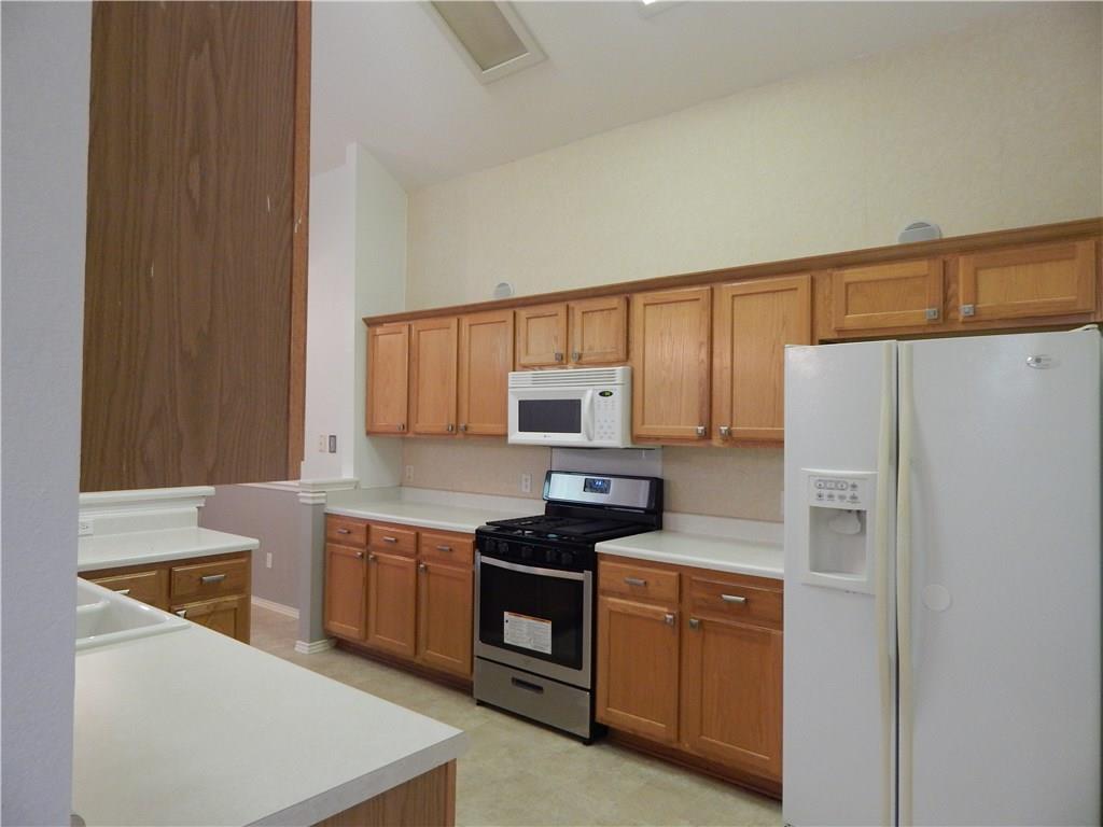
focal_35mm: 22
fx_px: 701
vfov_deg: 61.1
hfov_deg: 76.4
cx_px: 552
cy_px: 414
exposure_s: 1/25
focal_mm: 4
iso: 400
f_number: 3
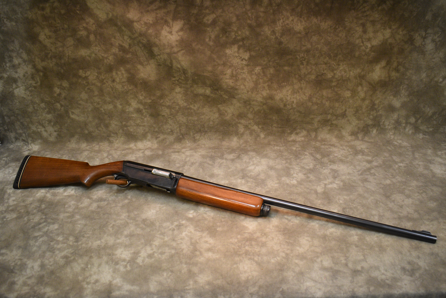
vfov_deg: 40.0
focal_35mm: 33
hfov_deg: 57.2
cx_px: 223
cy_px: 149
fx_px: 409
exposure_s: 1/125
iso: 1400
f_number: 3.8
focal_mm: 22
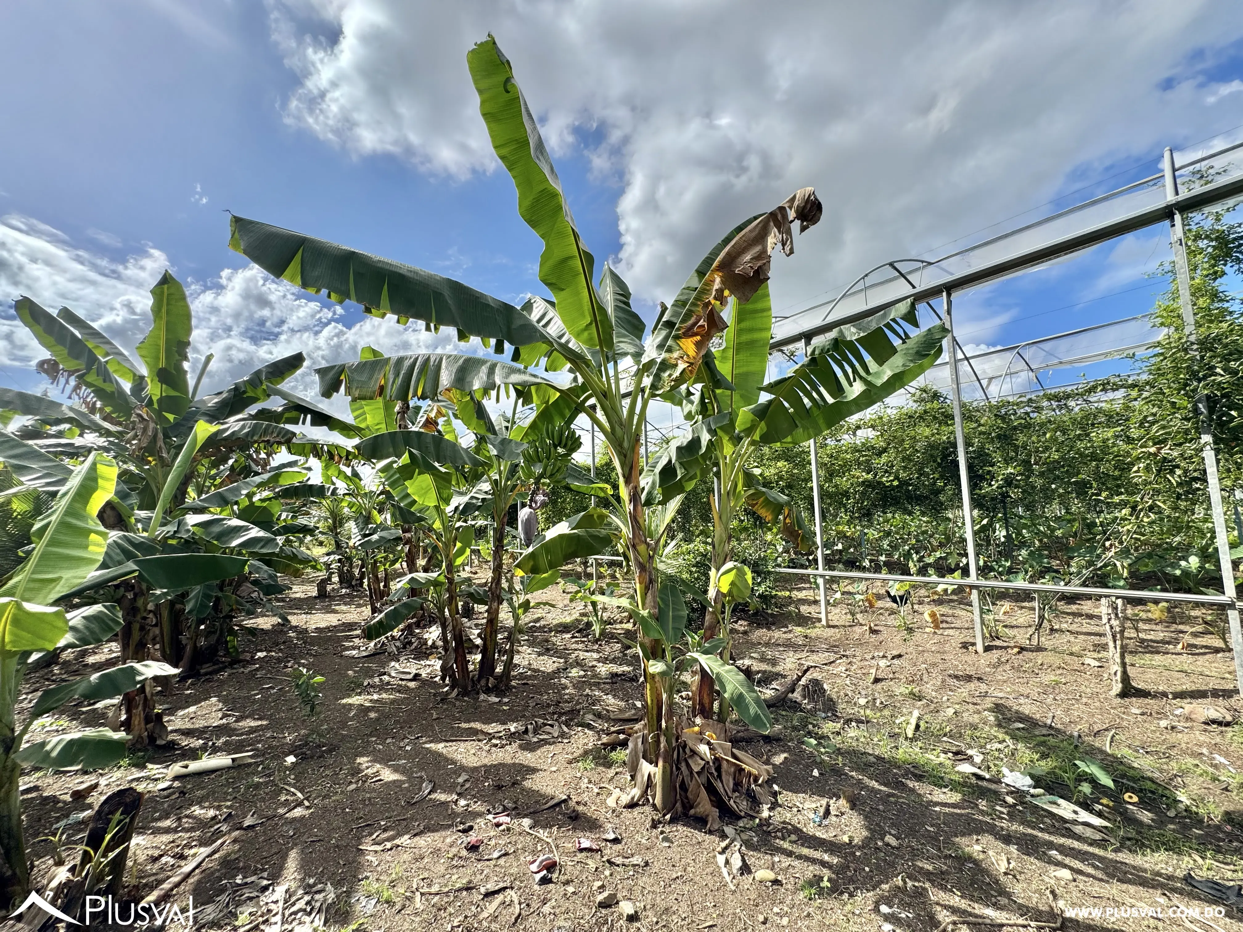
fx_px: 503
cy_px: 466
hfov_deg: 102.1
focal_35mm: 14
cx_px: 622
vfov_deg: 85.7
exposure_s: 1/1094
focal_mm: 2.22
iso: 50
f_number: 2.2
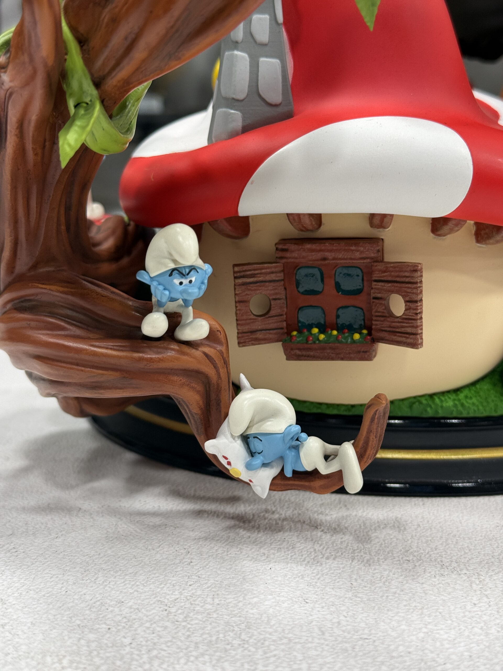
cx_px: 252
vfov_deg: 39.7
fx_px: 930
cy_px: 336
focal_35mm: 48
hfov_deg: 30.3
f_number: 1.78
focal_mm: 6.76
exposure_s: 1/100
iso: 80
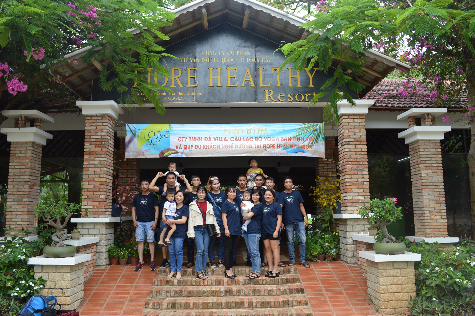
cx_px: 238
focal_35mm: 27
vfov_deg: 47.8
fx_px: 356
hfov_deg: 67.4
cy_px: 158
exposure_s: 1/125
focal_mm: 18
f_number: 5.6
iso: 110
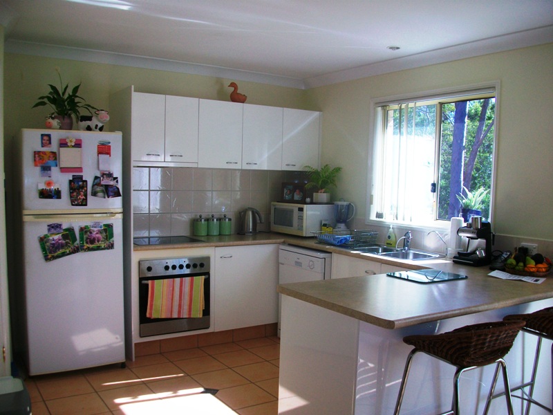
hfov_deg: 56.8
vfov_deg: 44.2
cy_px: 208
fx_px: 511
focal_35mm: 32
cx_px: 276
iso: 64
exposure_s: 1/160
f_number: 2.8
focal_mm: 5.7
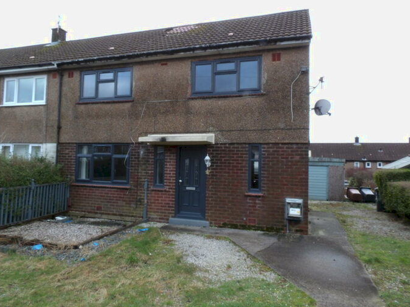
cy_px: 149
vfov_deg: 54.9
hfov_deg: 69.4
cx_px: 198
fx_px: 296
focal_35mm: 25
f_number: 4.1
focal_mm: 4.3
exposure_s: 1/18
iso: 200
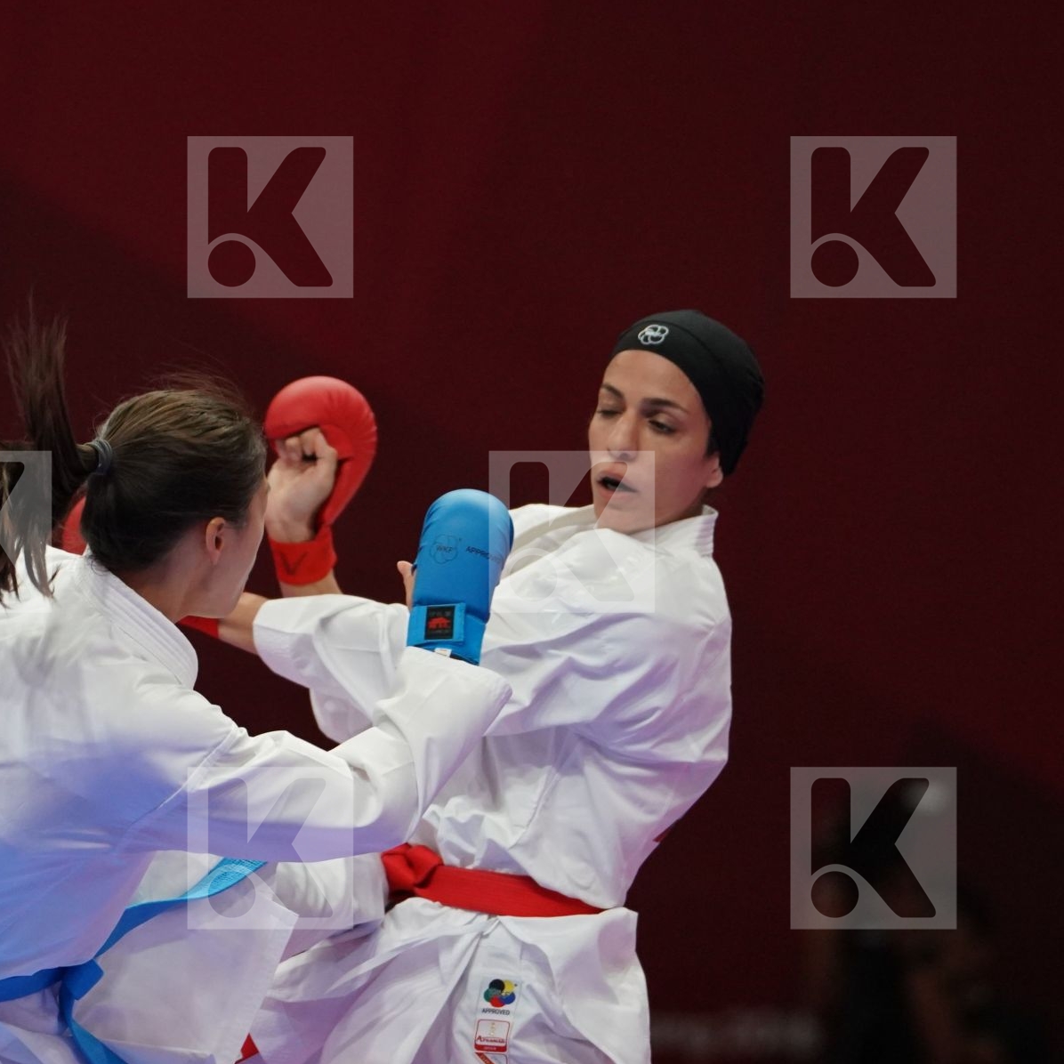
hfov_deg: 3.3
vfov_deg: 3.3
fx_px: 18674
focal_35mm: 537
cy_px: 532
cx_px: 270
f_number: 4
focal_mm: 280
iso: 3200
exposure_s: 1/1000
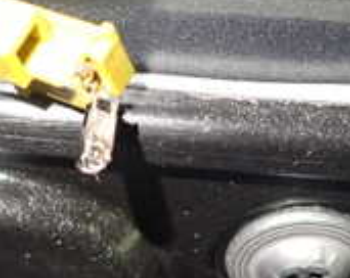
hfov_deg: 18.6
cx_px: 121
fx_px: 1065
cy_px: 121
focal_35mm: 103
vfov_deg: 14.9
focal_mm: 5.4
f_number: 2.3
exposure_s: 1/30
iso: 500
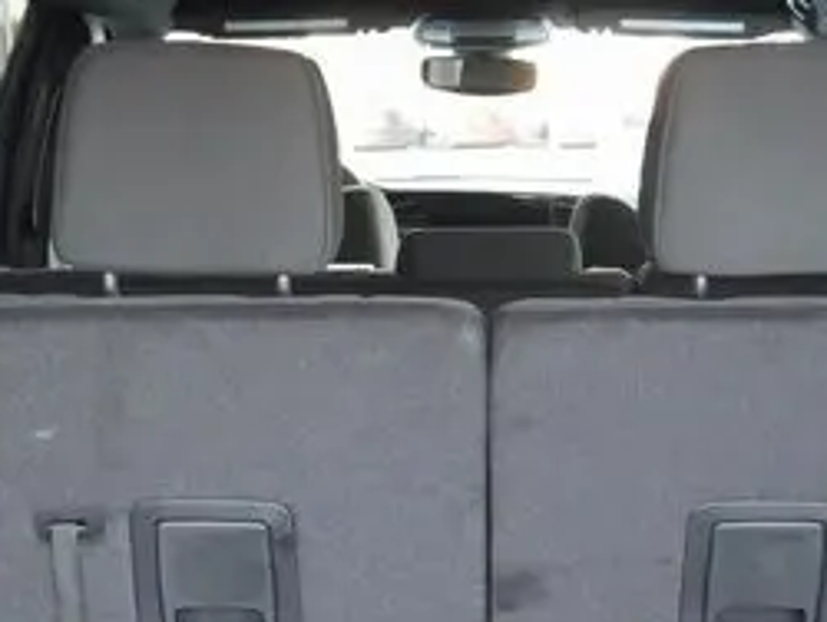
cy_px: 637
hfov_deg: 22.5
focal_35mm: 87
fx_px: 2080
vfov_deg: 16.6
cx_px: 486
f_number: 5
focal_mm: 17
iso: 2000
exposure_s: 1/60
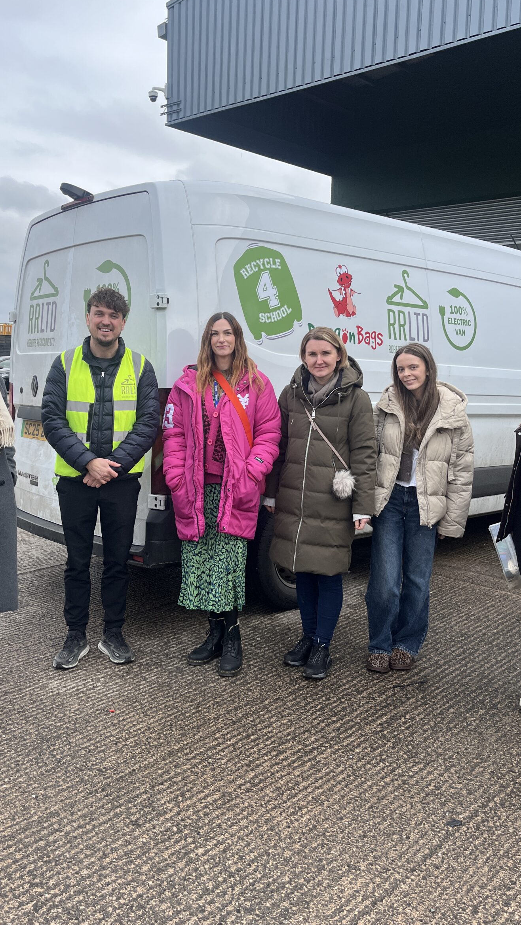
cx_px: 240
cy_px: 431
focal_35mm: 31
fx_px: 761
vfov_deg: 62.6
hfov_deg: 37.8
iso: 50
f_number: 1.6
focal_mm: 5.1
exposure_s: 1/1151
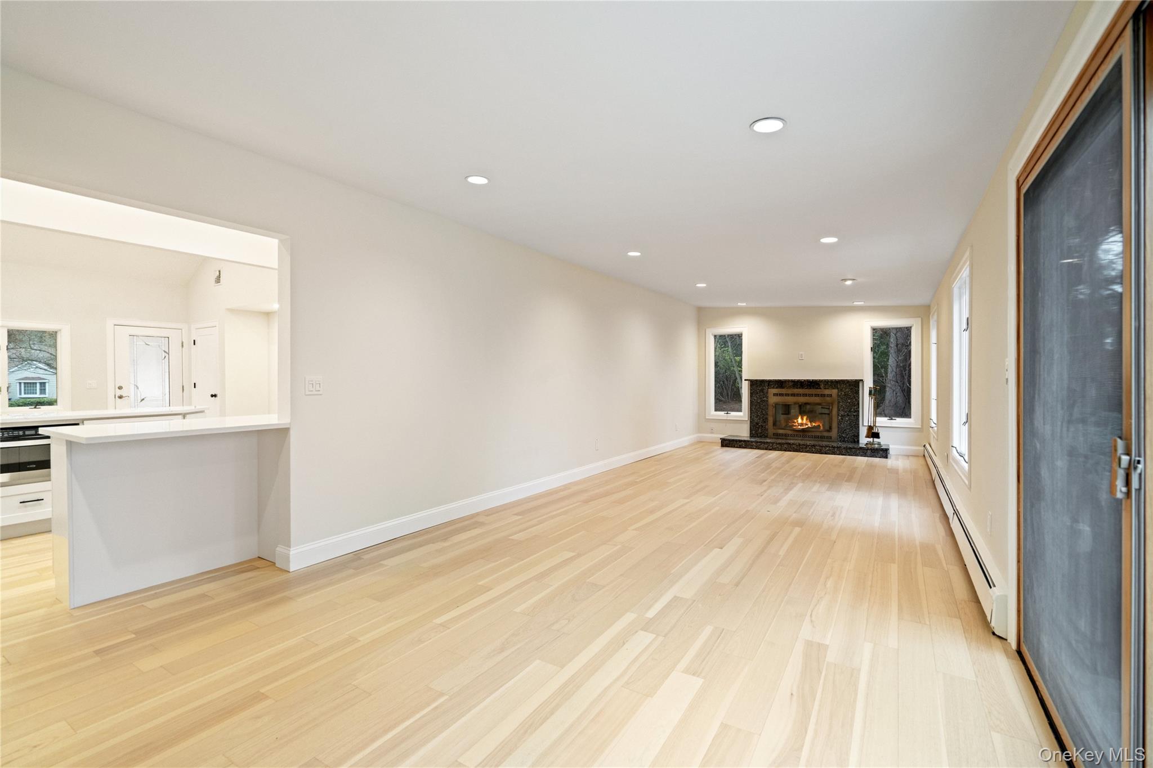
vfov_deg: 73.7
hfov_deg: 96.7
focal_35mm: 16
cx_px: 576
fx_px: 512
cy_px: 384
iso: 1250
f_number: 5.6
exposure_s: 1/10
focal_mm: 16
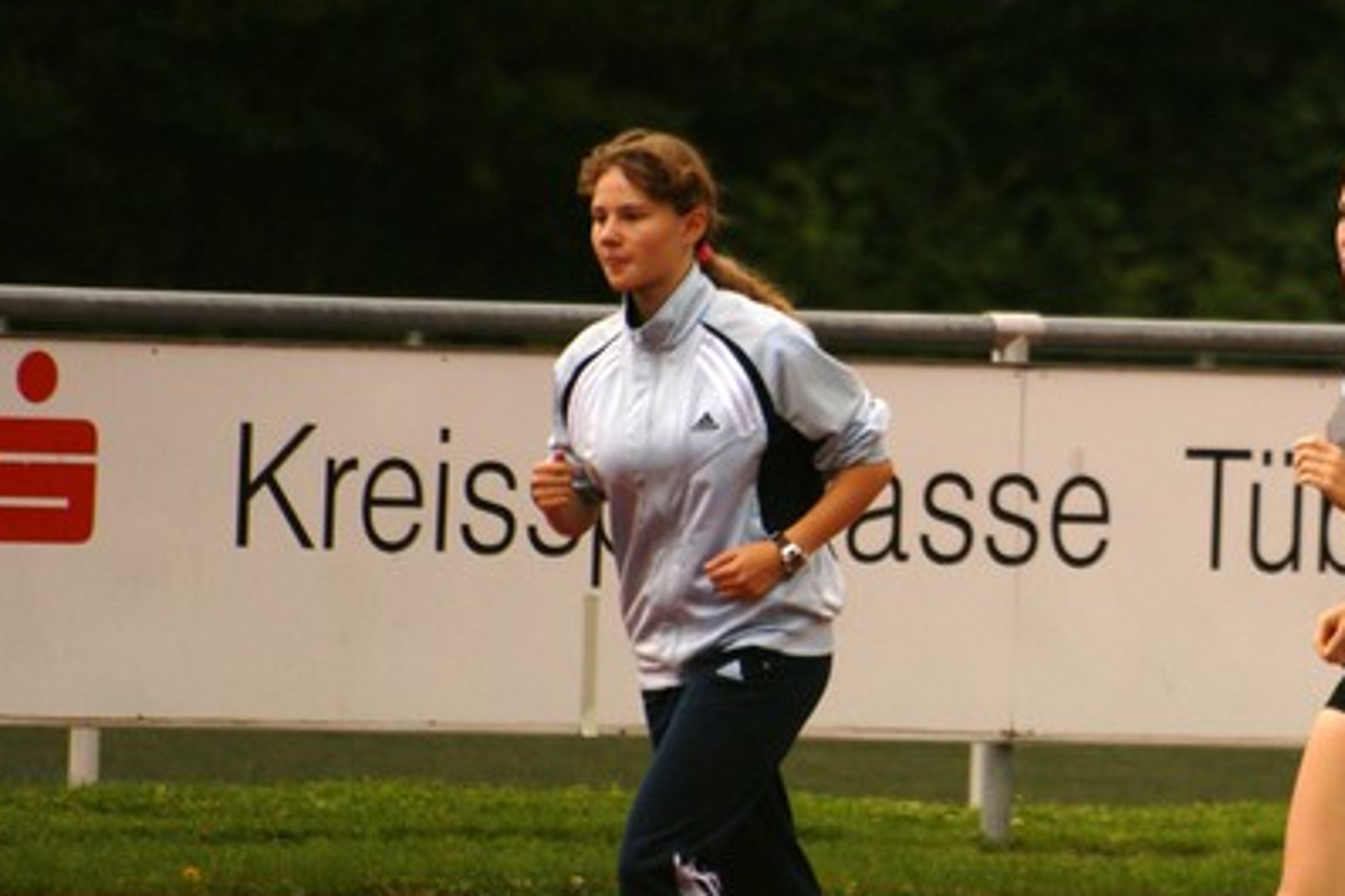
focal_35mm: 905
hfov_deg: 2.3
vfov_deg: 1.5
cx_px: 1247
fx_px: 33796
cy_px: 531
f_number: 5.6
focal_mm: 300
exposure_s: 1/400
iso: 200
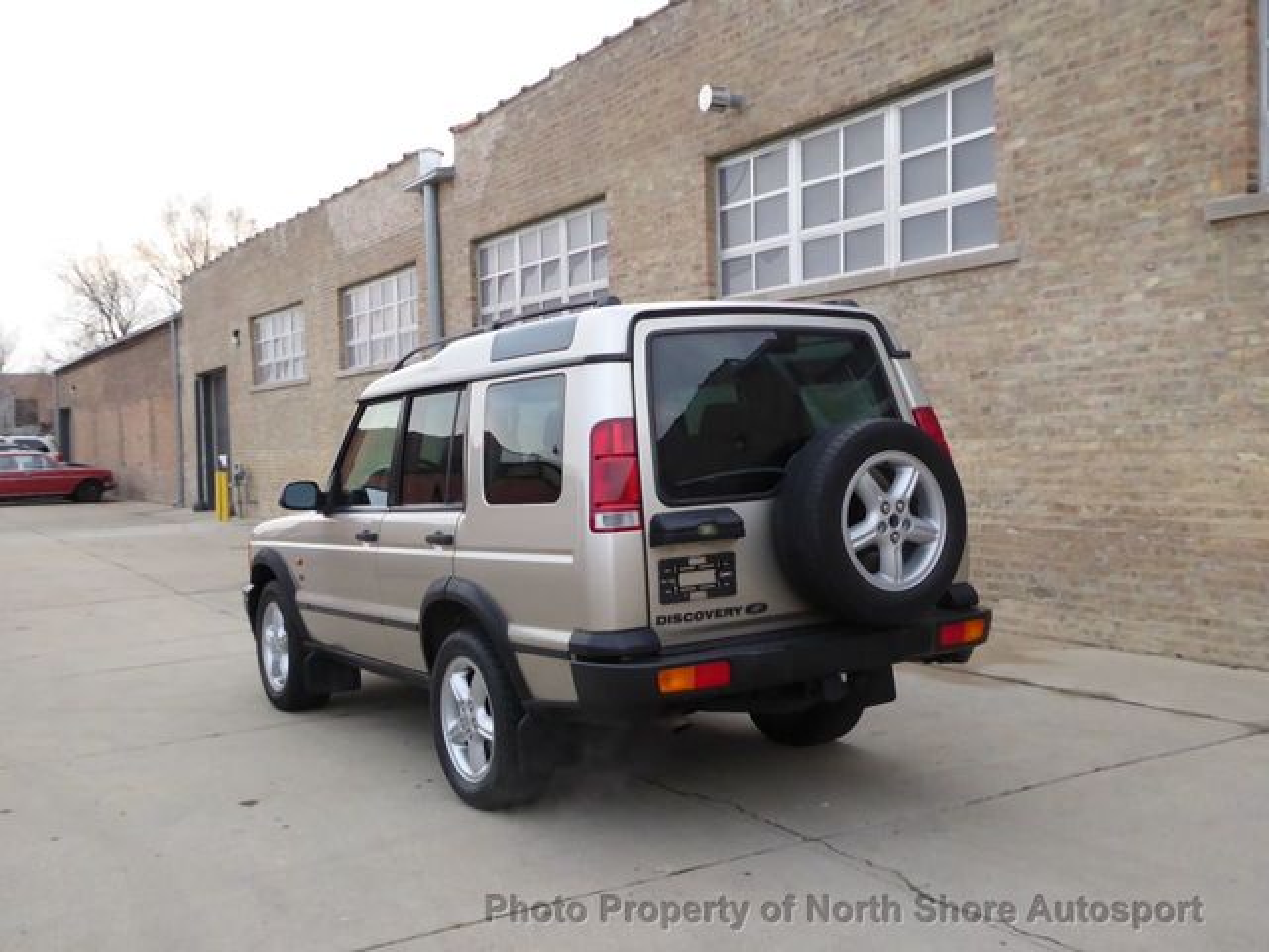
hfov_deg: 51.4
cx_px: 634
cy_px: 476
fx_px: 1320
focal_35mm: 36
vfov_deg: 39.7
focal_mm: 6.3
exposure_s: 1/250
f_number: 3.7
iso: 500
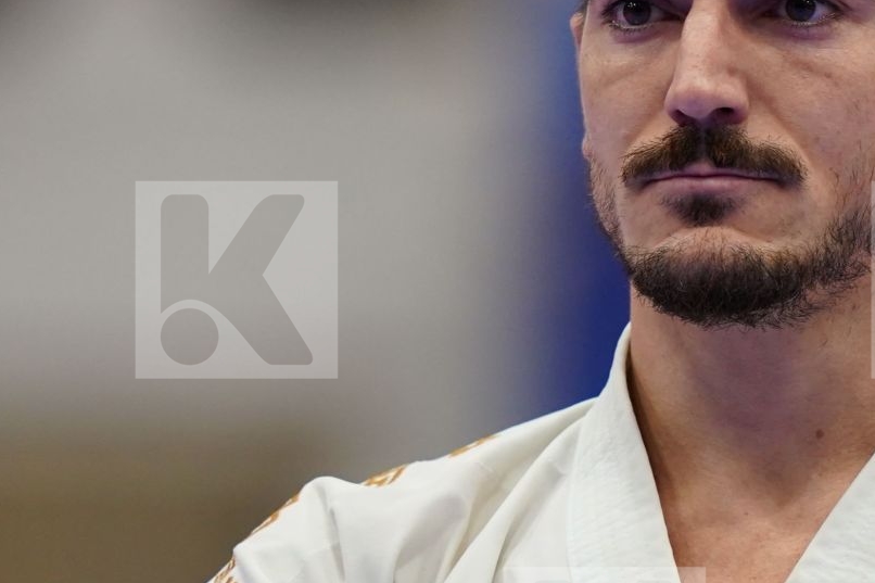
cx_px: 605
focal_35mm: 1340
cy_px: 280
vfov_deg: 1.0
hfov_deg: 1.5
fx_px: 32561
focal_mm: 400
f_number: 2.8
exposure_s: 1/400
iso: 1250
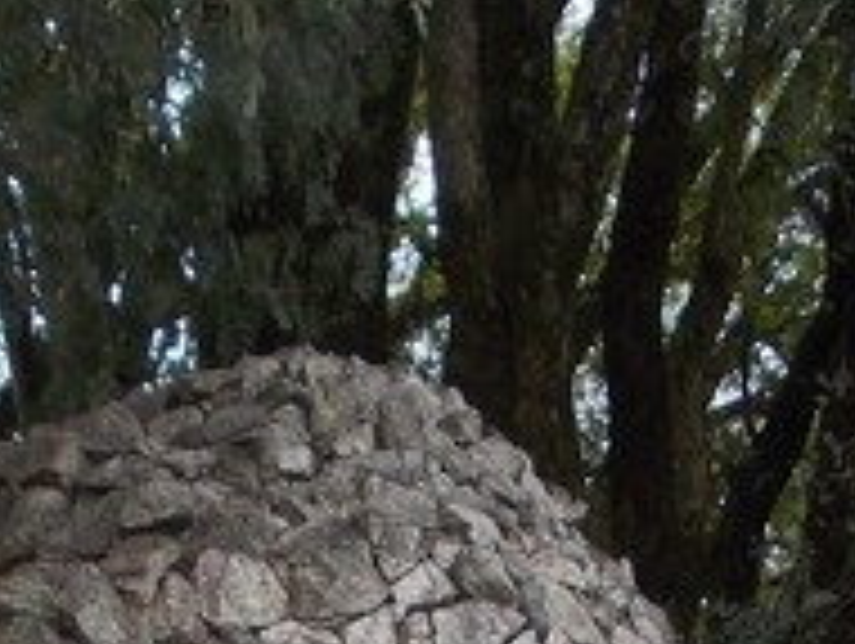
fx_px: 3784
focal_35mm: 153
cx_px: 351
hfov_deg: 12.9
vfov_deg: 9.2
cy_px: 1216
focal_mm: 5.3
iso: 80
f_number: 3.1
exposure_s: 1/400
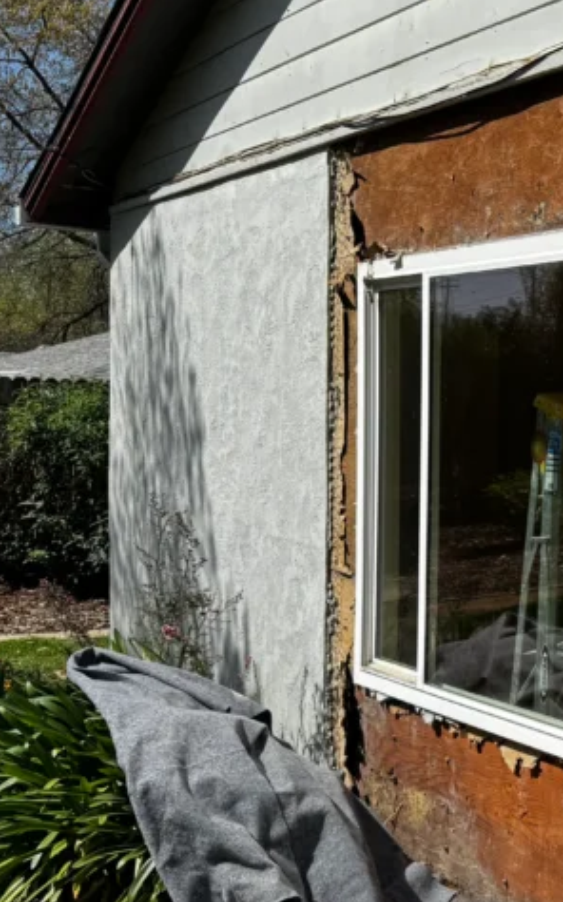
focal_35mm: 55
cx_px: 812
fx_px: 1351
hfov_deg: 20.6
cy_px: 464
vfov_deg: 36.9
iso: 80
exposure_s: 1/4310
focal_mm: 6.76
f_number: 1.78
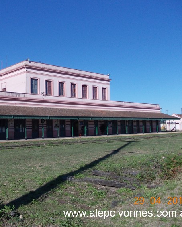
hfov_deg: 39.3
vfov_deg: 49.1
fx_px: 249
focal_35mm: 37
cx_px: 51
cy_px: 113
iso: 80
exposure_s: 1/500
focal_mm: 4
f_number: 5.4
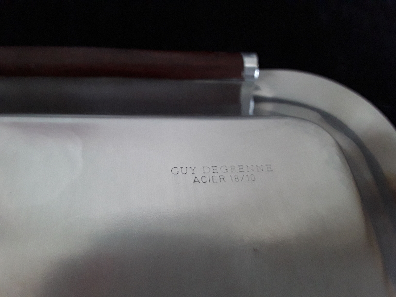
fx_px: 309
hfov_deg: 65.3
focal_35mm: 27
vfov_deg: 51.4
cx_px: 198
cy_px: 148
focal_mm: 2.91
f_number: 1.9
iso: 400
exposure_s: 1/115
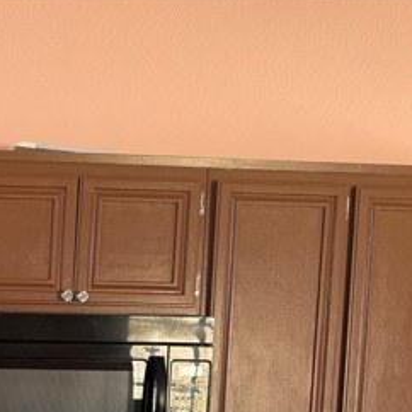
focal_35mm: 56
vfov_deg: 28.9
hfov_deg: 26.3
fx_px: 754
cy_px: 400
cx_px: -116
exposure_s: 1/121
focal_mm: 6.76
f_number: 1.78
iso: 160
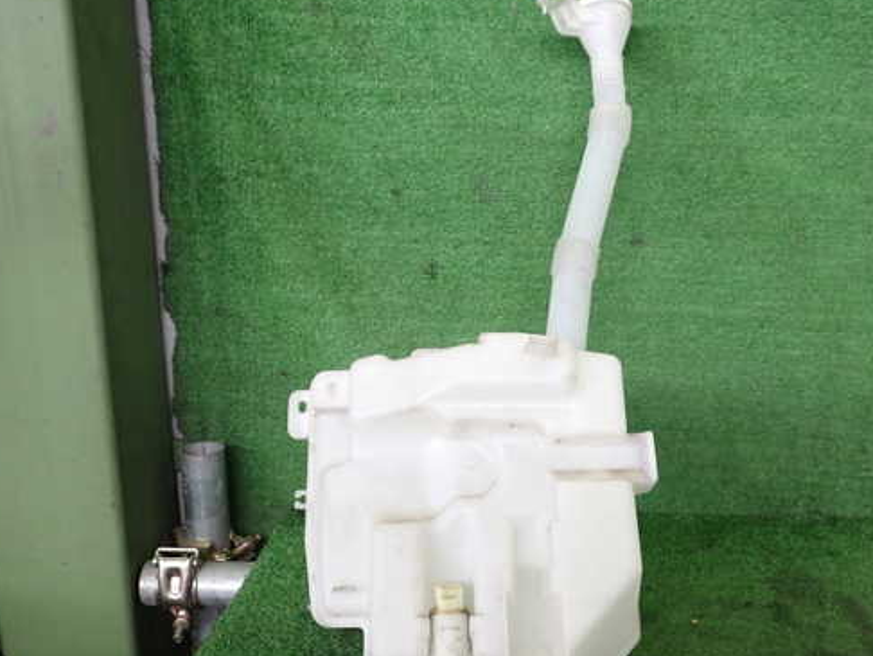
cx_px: 481
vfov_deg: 38.7
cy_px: 349
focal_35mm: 37
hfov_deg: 50.0
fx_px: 934
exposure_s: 1/60
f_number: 2.3
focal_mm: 5.4
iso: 200
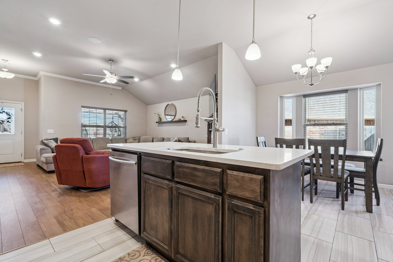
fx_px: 175
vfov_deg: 73.8
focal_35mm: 16
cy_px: 131
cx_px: 196
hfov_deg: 96.7
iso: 200
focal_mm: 16
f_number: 7.1
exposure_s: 1/8
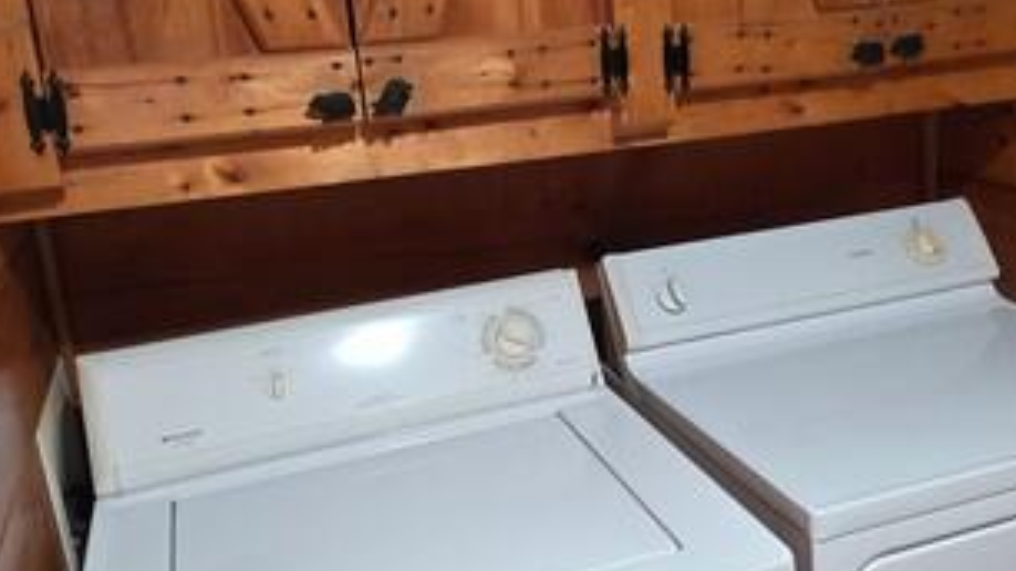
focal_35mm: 37
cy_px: 276
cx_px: 614
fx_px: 997
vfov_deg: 32.0
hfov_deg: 53.6
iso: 800
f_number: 1.9
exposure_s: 1/60
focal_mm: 2.2
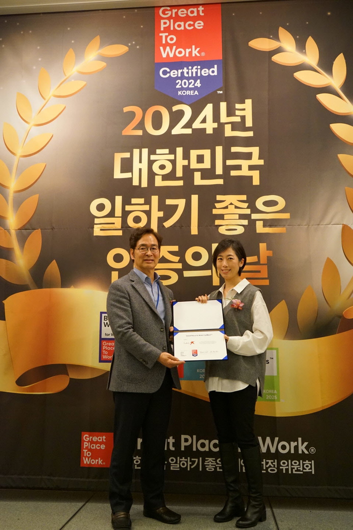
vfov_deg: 54.5
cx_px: 176
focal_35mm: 35
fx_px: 515
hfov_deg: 37.8
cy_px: 265
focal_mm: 35
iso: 5000
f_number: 4
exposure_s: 1/160
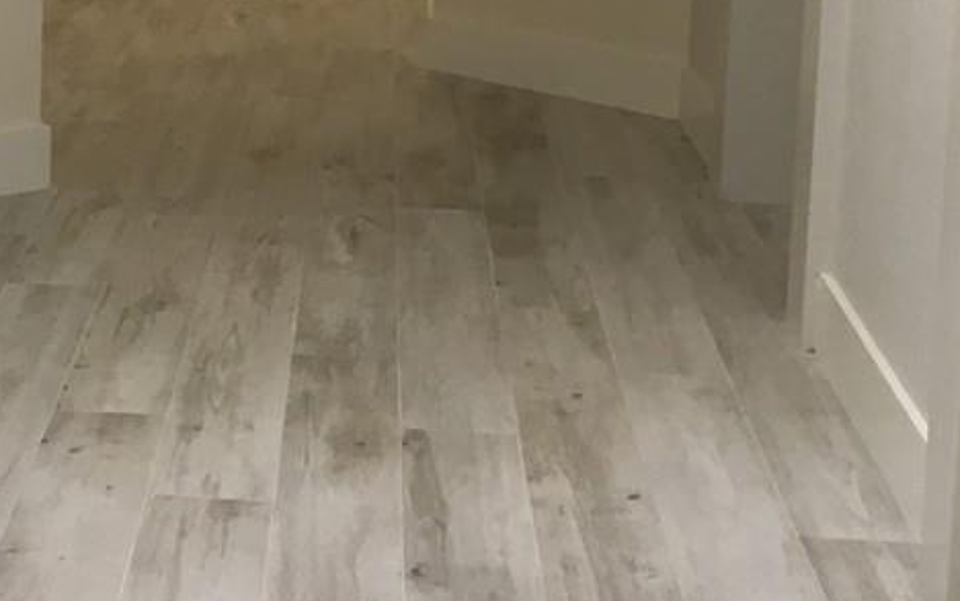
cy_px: 51
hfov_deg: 19.4
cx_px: 57
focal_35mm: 105
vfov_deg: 12.4
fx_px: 2748
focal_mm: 4.15
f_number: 2.2
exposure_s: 1/30
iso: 64
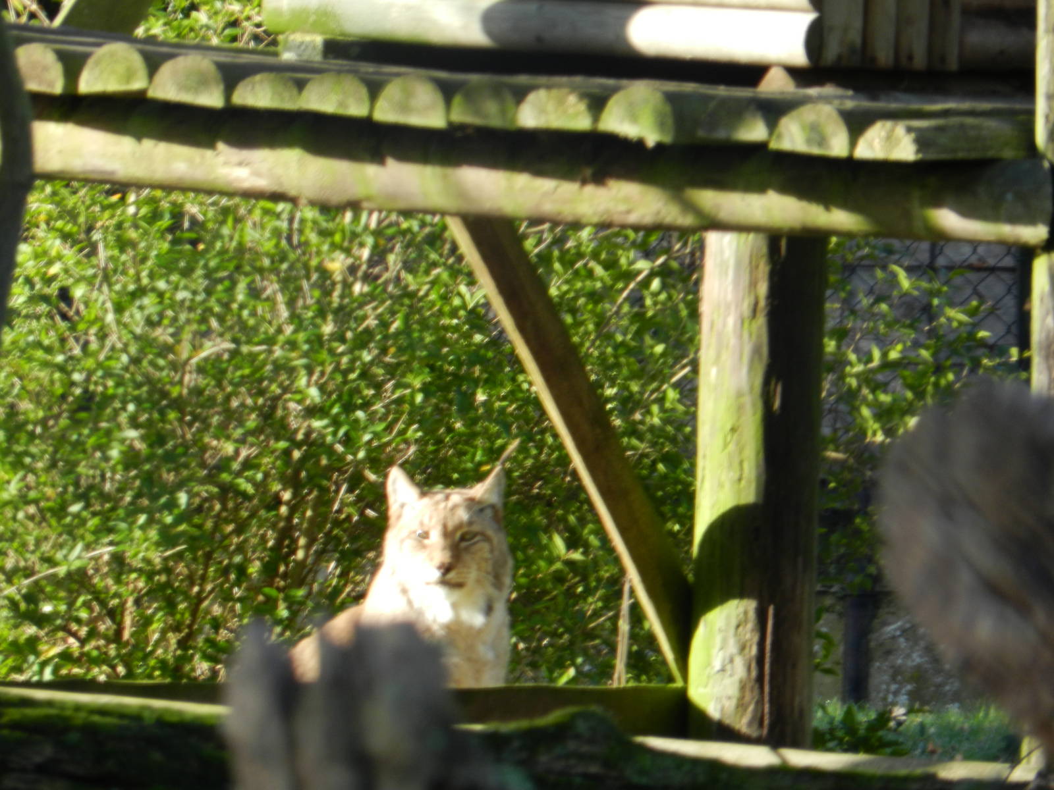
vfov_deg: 2.2
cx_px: 527
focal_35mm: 669
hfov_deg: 3.0
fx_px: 20370
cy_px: 395
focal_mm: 118.9
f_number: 5.7
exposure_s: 1/100
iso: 160
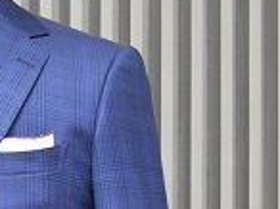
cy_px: 201
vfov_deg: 8.6
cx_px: -245
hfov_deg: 10.7
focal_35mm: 172
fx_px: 1389
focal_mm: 29
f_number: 5.6
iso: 1600
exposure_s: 1/125
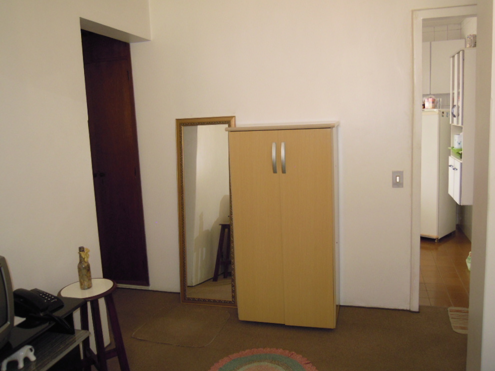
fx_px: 415
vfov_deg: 48.2
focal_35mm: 29
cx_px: 240
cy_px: 182
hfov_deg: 61.6
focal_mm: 5
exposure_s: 1/80
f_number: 2.7
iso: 250
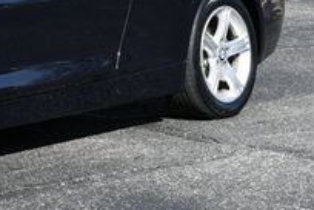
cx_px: -177
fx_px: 1204
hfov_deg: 13.8
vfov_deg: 9.7
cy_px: -68
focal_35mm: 138
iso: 110
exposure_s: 1/250
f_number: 8
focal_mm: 22
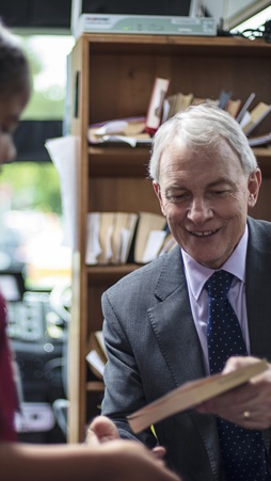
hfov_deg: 15.3
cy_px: 240
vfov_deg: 26.8
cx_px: 85
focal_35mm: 79
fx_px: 1008
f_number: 1.4
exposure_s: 1/1600
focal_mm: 50
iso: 800
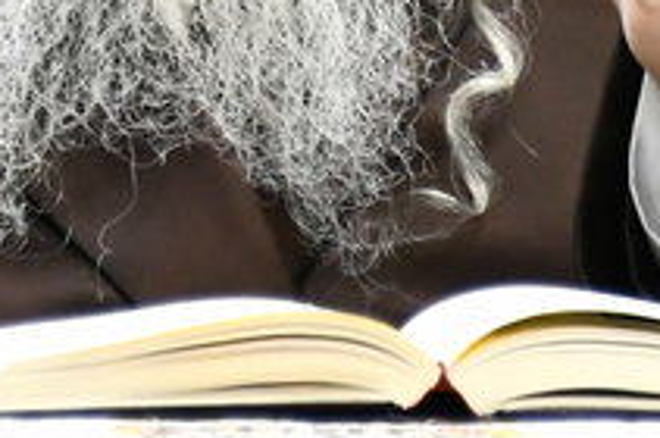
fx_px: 36501
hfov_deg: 1.0
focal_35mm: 1994
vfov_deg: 0.7
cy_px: -702
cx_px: 228
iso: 2000
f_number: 5.6
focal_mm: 300
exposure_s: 1/250
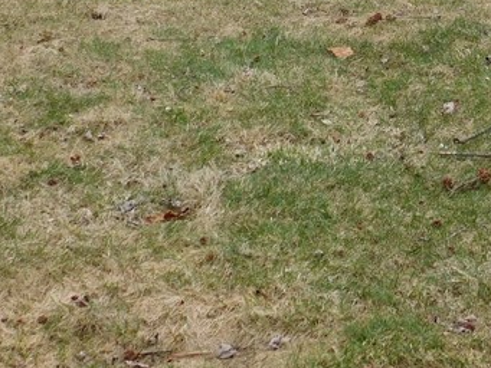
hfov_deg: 16.2
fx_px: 1703
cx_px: 426
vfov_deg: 12.0
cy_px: -131
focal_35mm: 120
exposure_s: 1/200
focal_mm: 7.1
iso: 125
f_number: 3.6
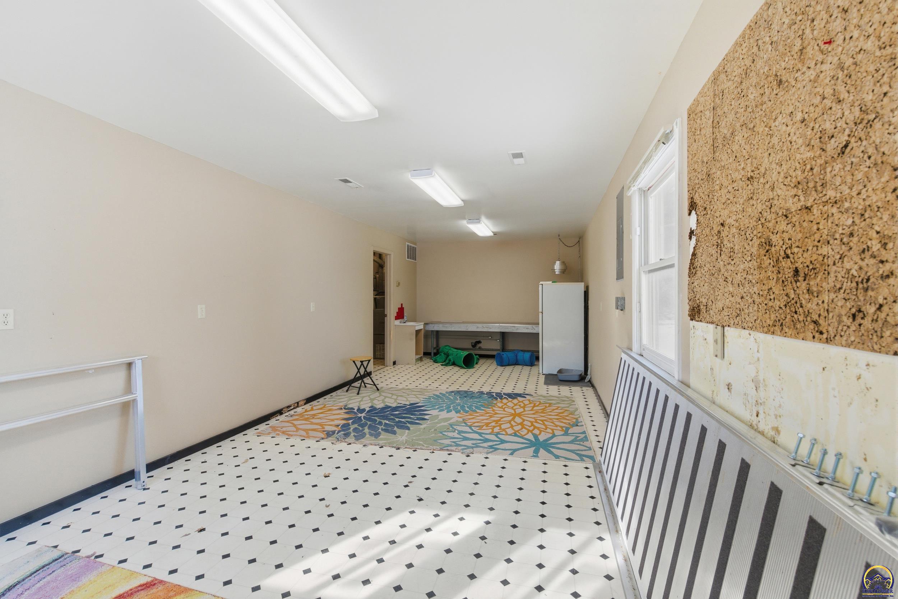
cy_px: 300
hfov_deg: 96.7
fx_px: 399
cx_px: 449
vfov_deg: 73.8
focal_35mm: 16
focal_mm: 16
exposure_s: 1/2000
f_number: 8
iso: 800
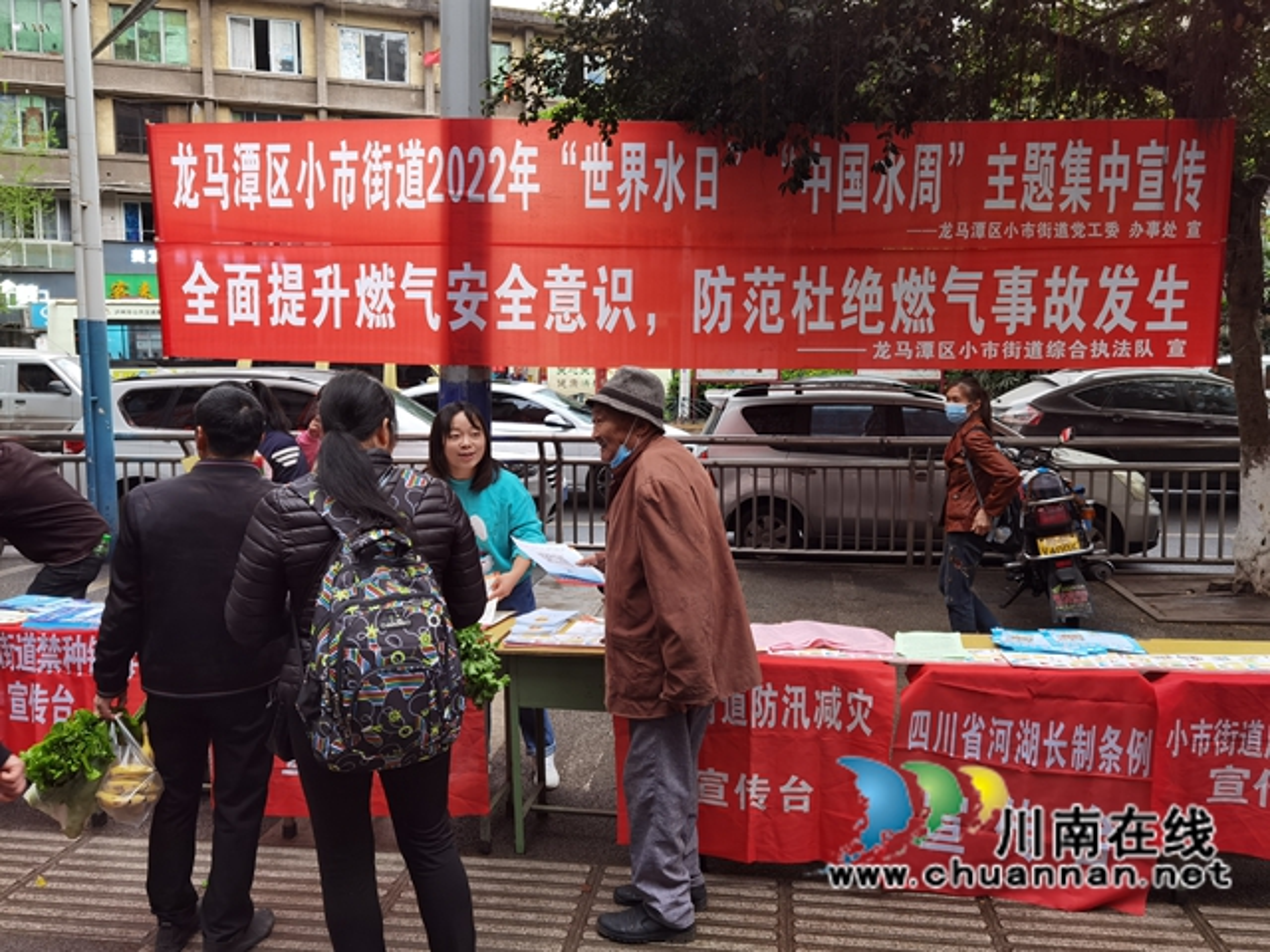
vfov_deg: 51.4
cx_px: 635
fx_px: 991
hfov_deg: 65.3
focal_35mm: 27
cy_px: 476
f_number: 1.9
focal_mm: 6.71
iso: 50
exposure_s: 1/127
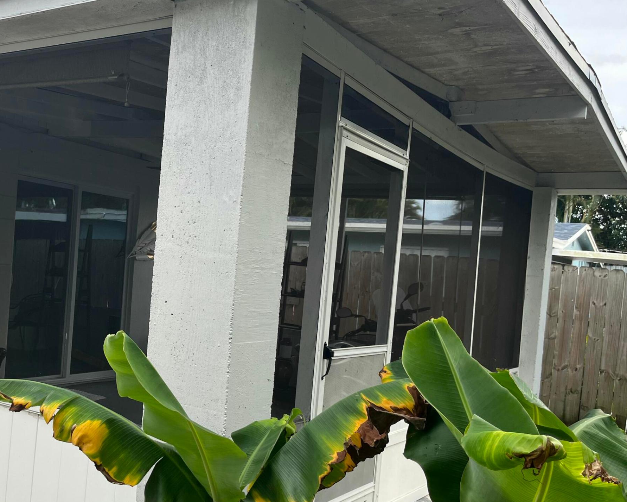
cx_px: 123
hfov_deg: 42.7
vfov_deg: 36.4
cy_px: 289
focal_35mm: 41
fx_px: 761
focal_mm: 5.1
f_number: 1.6
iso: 50
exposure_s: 1/563
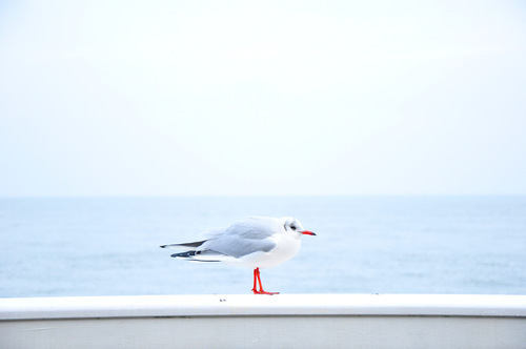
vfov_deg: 14.7
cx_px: 263
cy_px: 174
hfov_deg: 21.9
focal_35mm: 93
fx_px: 1357
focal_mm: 62
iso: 320
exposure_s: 1/100
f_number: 5.3
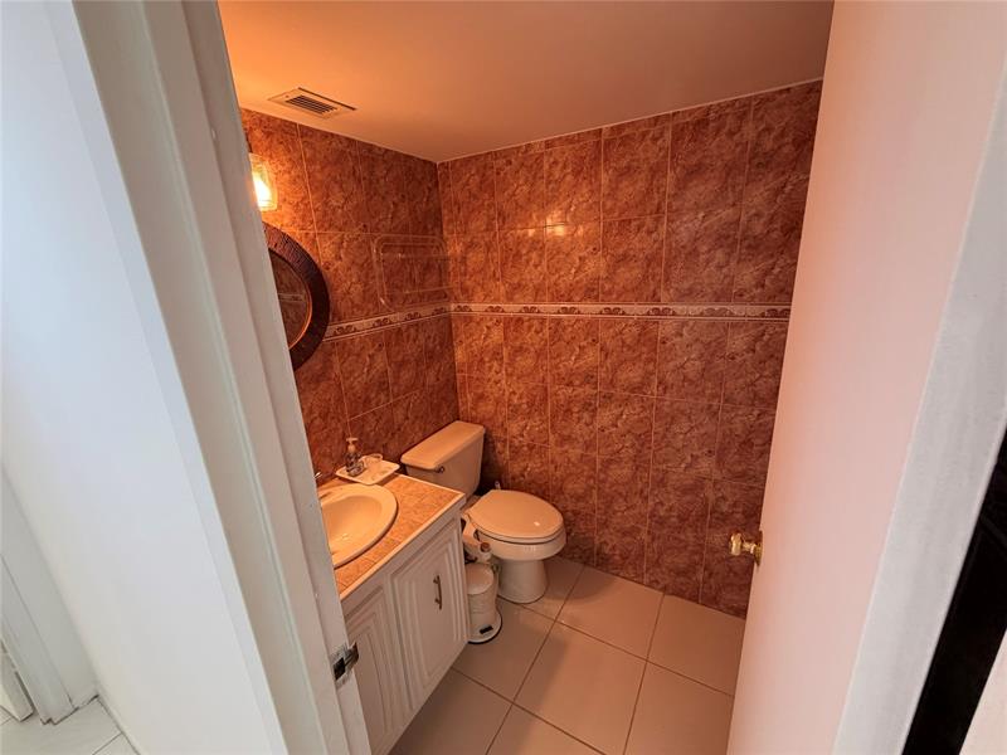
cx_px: 504
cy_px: 378
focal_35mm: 14
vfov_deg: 85.7
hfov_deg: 102.1
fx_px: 407
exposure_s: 1/120
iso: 200
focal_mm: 2.22
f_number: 2.2
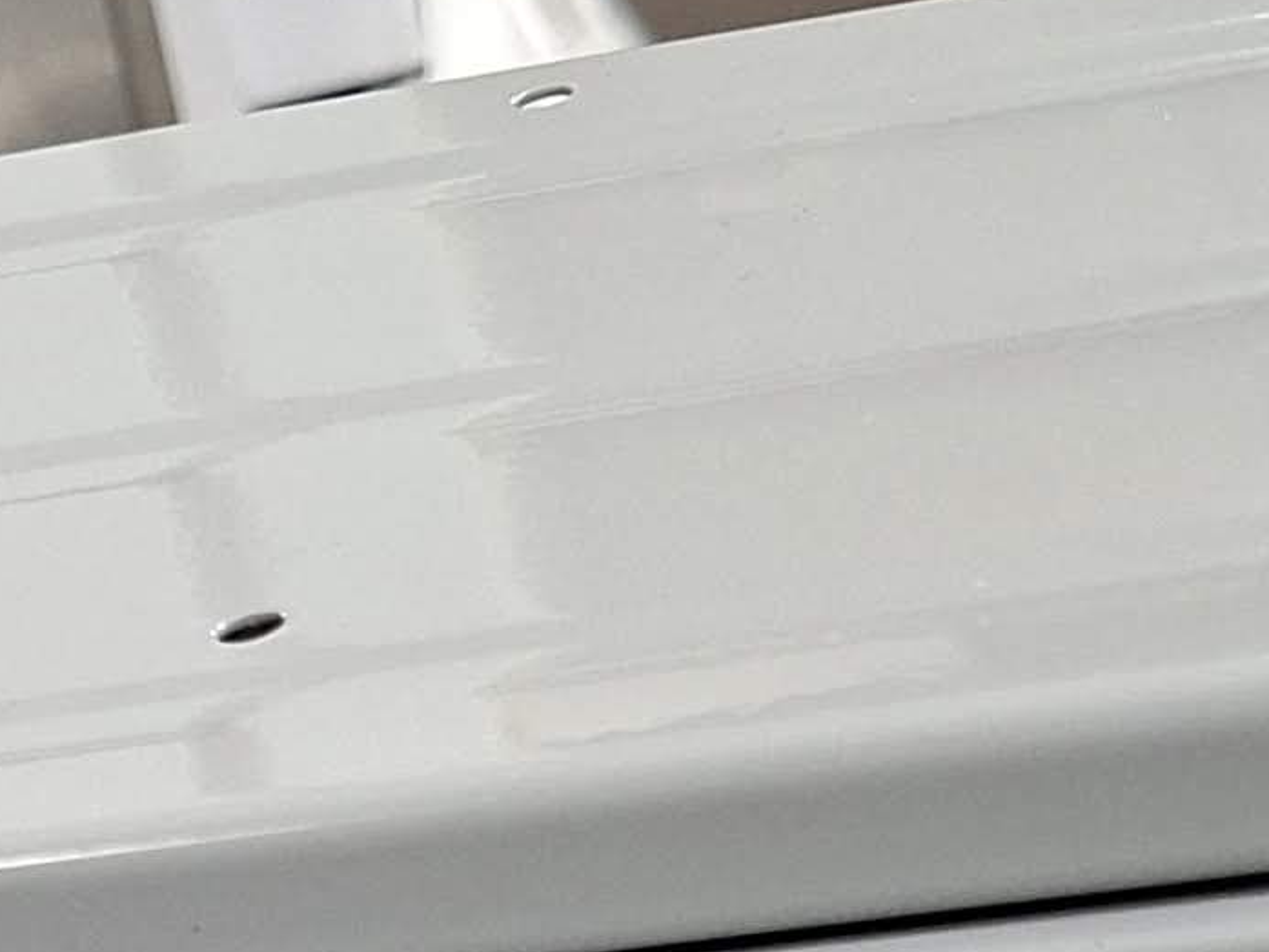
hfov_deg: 14.3
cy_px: 2122
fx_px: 4840
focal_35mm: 132
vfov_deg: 10.1
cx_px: -391
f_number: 1.8
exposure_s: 1/50
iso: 250
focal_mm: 5.54
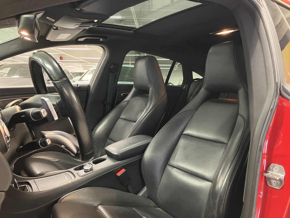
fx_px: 235
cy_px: 109
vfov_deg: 49.7
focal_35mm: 28
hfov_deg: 63.4
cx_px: 145
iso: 400
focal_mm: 3.99
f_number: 1.8
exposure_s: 1/25
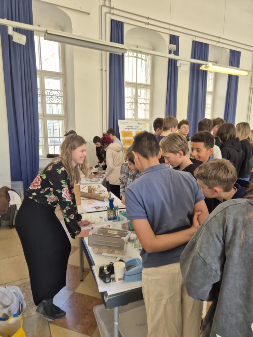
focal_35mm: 23
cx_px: 126
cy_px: 168
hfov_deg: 58.9
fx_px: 224
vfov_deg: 73.9
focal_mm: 5.4
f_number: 1.8
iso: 80
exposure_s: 1/100
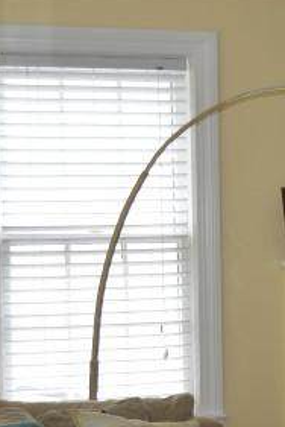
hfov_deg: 13.0
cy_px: 356
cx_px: 421
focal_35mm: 100
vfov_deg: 20.1
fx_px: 1184
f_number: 4.2
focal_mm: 26
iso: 450
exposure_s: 1/60
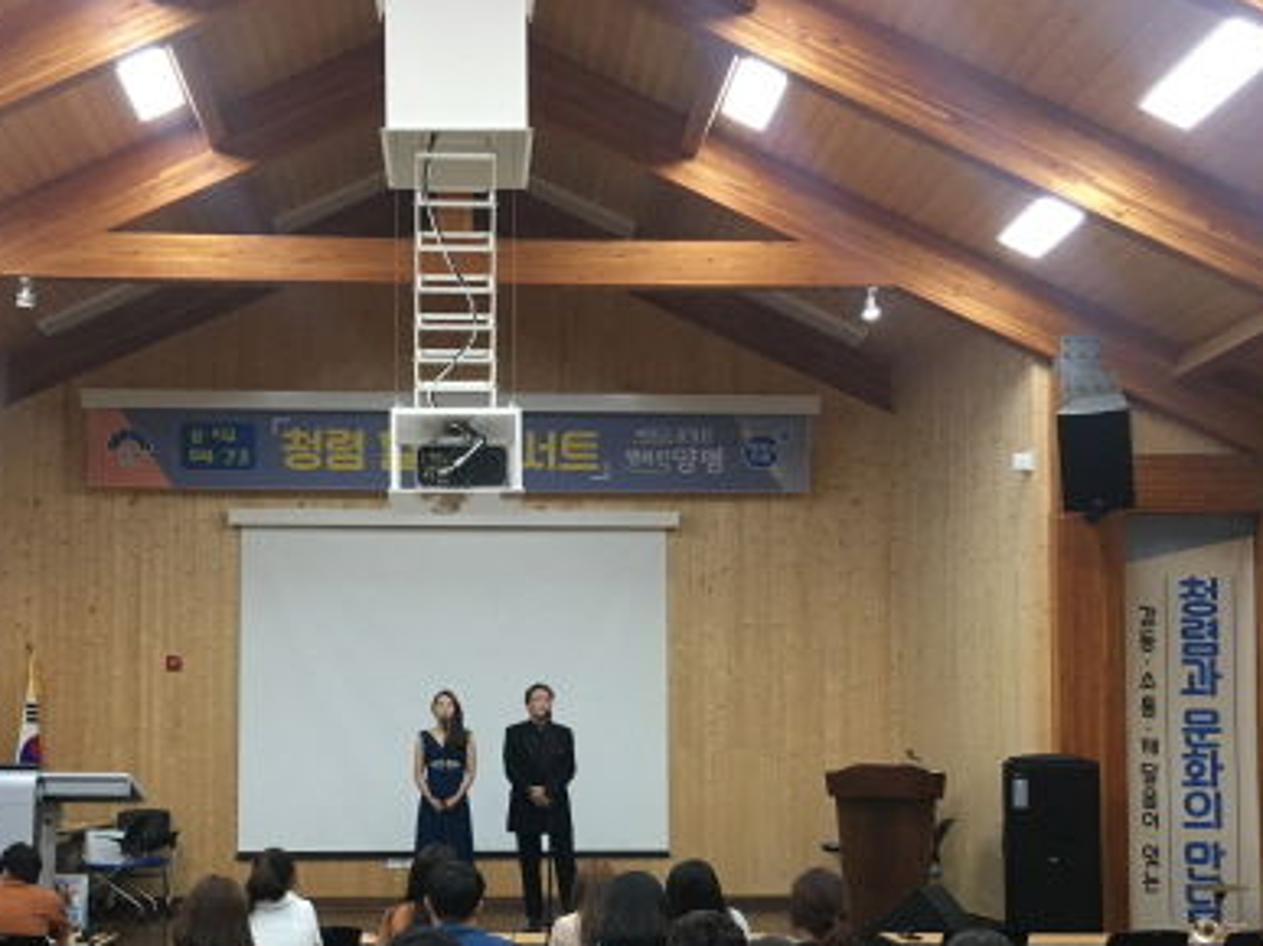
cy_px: 679
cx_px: 512
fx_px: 1641
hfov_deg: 41.9
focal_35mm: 45
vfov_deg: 31.7
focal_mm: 4.15
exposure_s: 1/30
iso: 100
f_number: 2.2
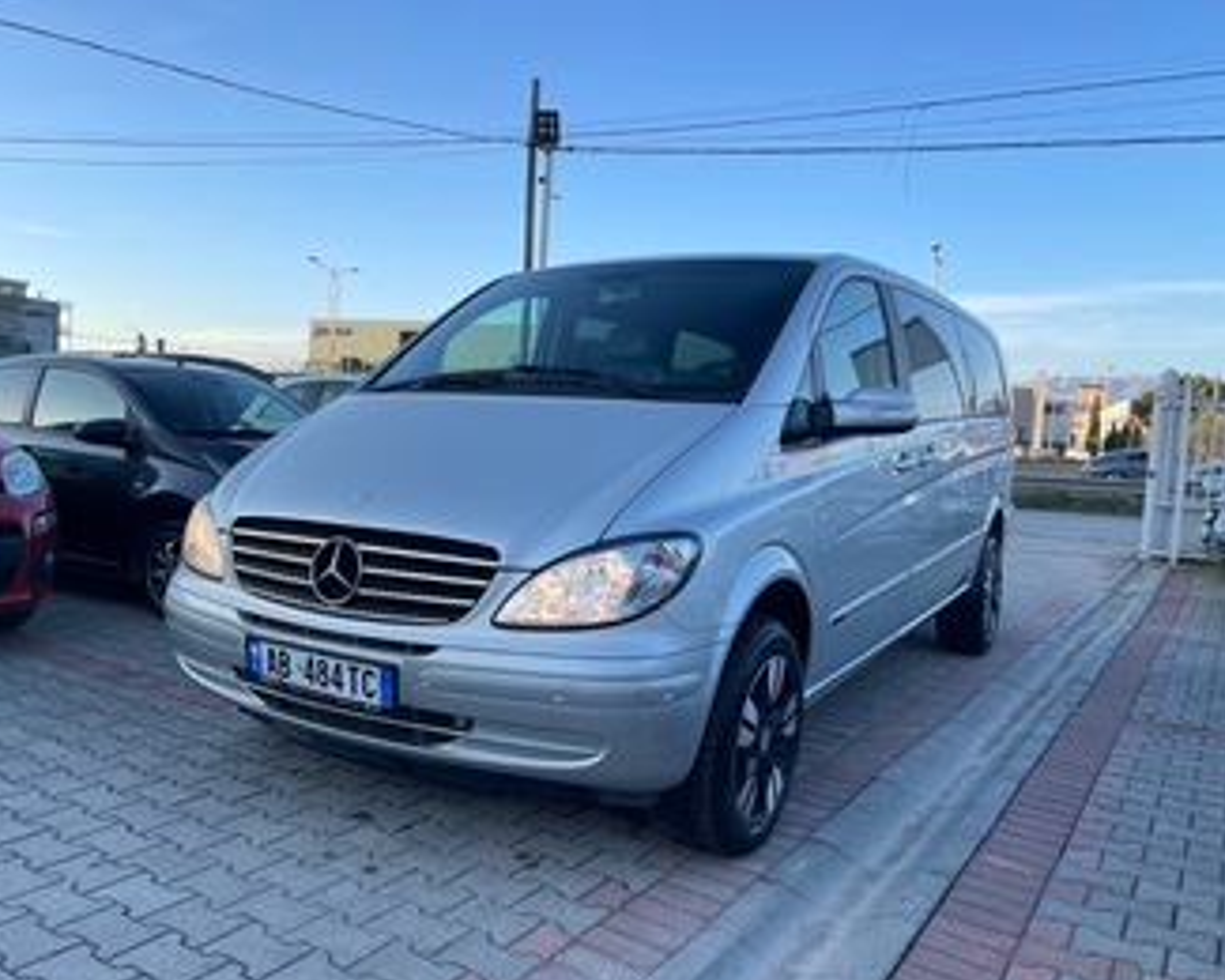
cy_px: 505
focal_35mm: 27
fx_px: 979
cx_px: 554
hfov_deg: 63.9
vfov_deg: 53.2
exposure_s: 1/463
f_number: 1.6
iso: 32
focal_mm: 5.1
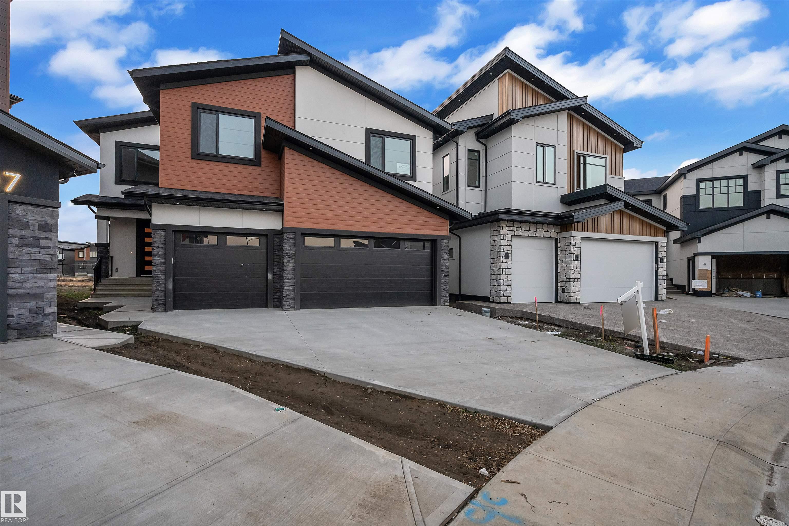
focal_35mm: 16
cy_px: 263
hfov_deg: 95.0
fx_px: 362
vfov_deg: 72.1
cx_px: 394
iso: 800
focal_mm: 11
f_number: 3.5
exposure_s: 1/90
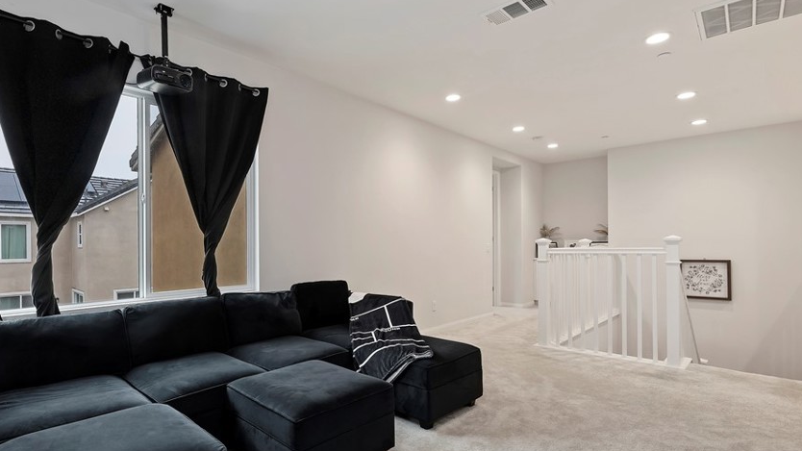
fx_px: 383
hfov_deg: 91.9
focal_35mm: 18
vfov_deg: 60.9
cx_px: 337
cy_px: 245
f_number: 10
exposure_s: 1/5
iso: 500
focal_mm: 14
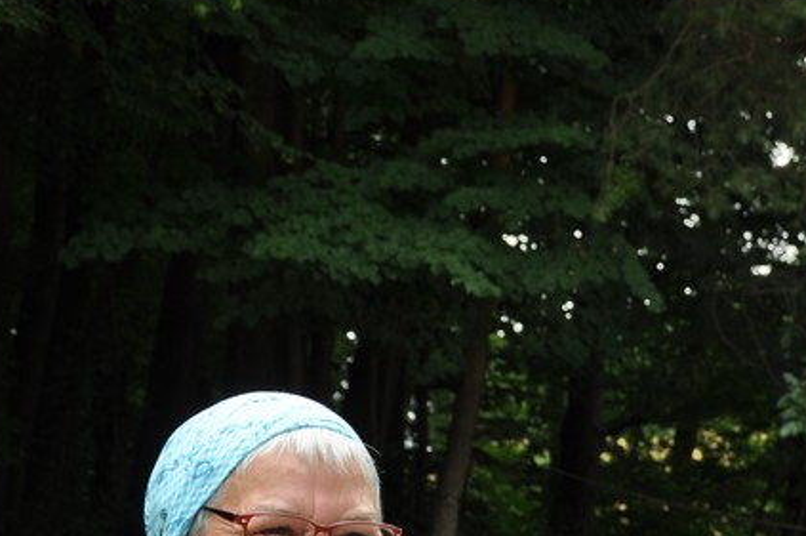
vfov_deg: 10.6
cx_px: 673
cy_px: 620
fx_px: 2845
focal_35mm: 127
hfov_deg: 16.0
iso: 200
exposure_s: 1/160
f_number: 6.3
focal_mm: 35
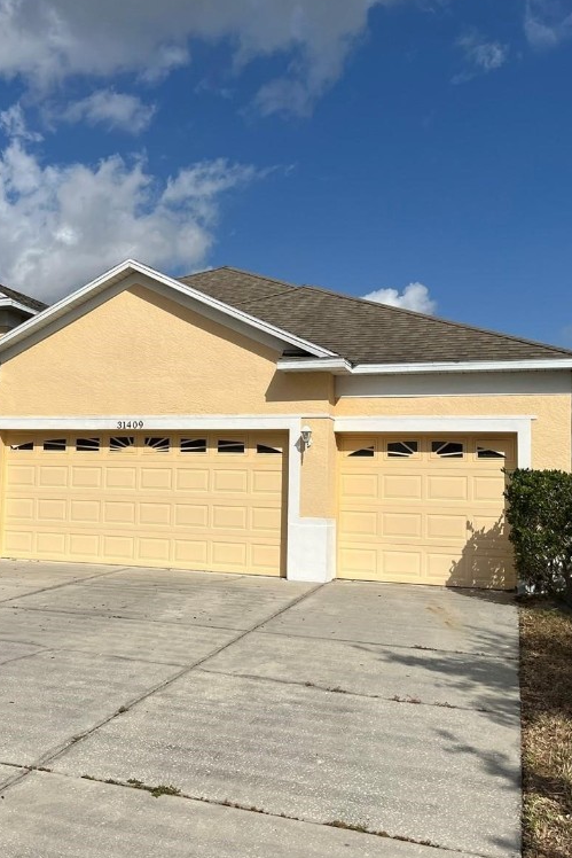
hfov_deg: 35.2
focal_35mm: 37
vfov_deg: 51.9
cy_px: 430
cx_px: 149
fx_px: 881
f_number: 1.6
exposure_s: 1/10870
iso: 50
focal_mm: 5.1
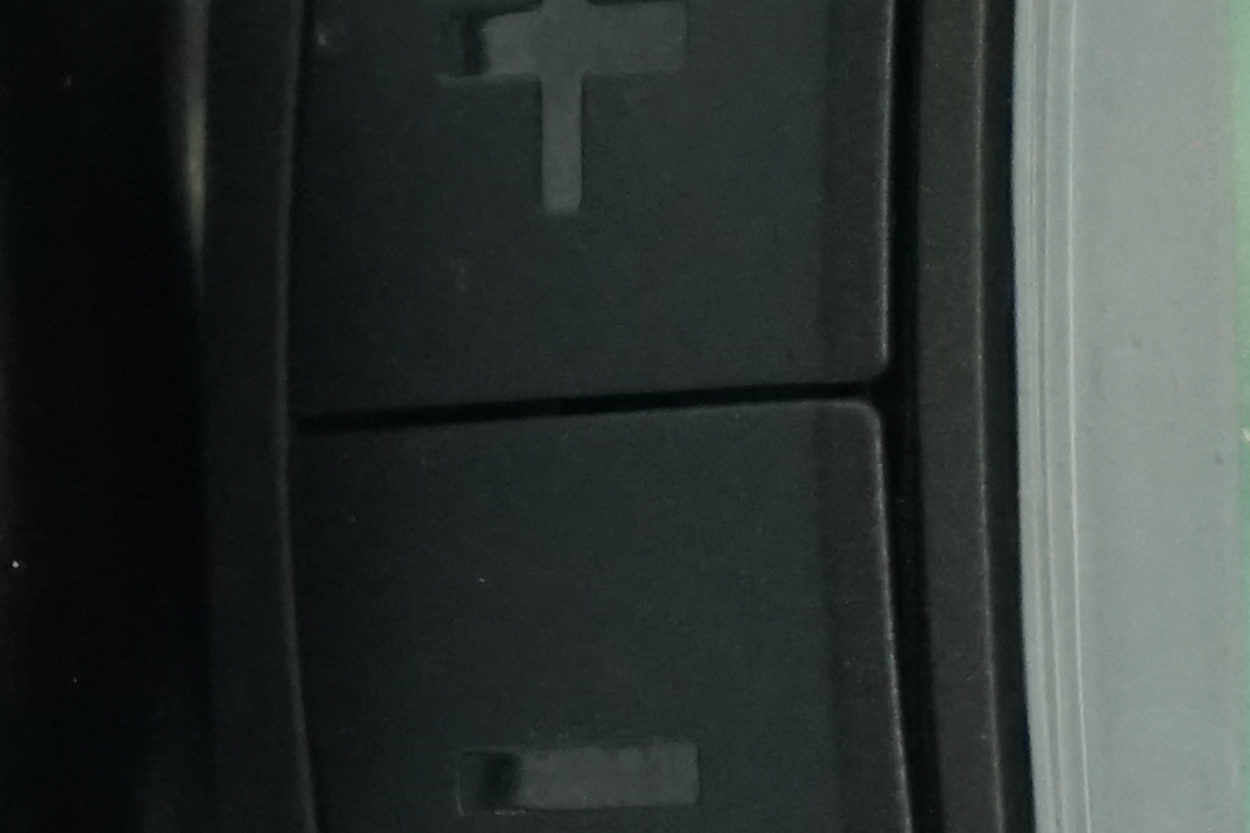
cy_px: 414
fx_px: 13575
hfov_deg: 5.2
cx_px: 1882
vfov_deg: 3.5
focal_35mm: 391
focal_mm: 70
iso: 2500
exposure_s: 1/200
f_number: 5.6
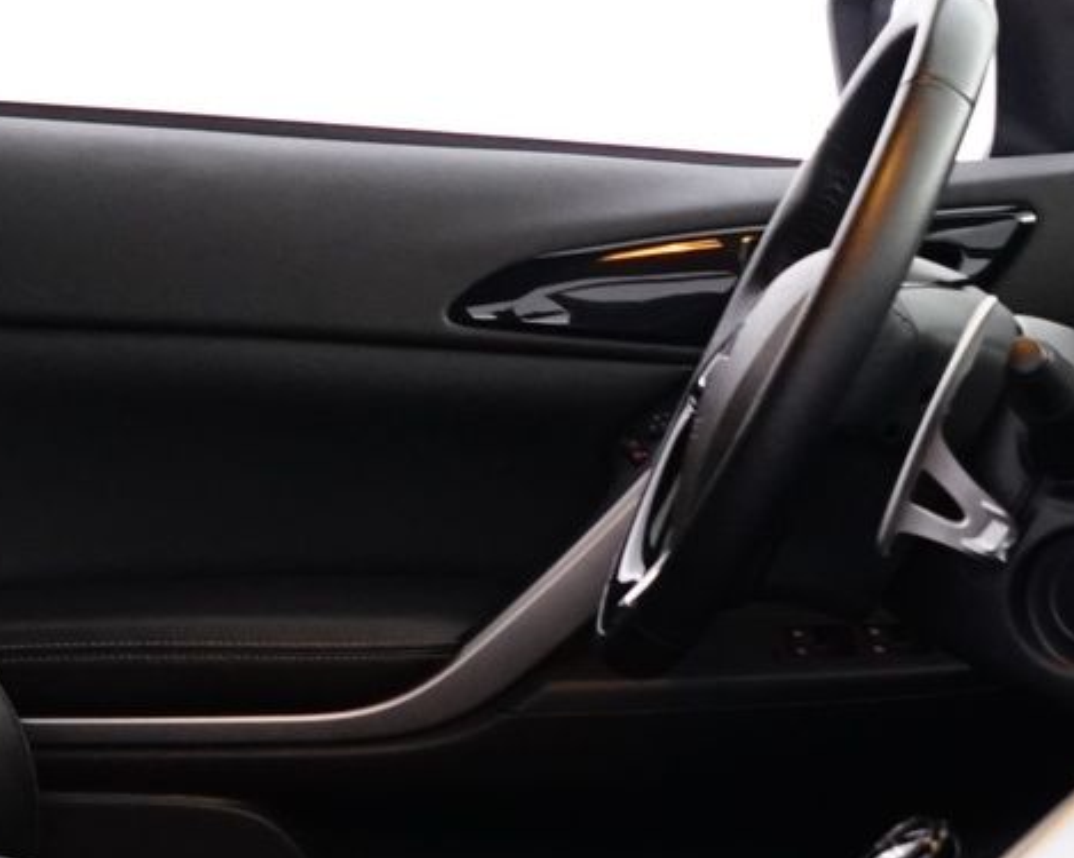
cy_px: 649
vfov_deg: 12.8
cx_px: 263
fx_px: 3814
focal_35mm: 120
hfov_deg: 16.0
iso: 1600
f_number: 4.5
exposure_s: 1/13
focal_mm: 24
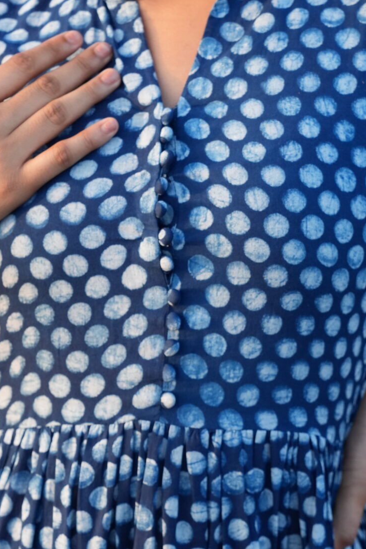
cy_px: 308
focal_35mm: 154
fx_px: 2349
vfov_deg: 13.3
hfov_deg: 8.9
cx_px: 217
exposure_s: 1/320
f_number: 4.5
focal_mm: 66
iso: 800
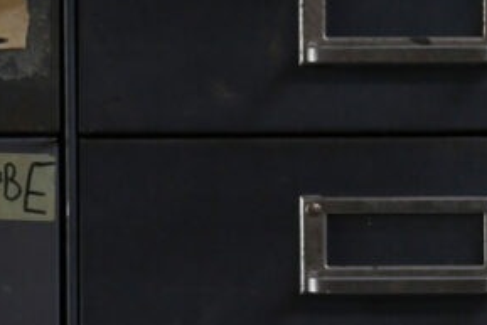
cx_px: 561
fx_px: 6469
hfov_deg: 4.3
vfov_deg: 2.9
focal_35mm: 478
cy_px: -3
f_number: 8
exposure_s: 1/125
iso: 3200
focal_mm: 135
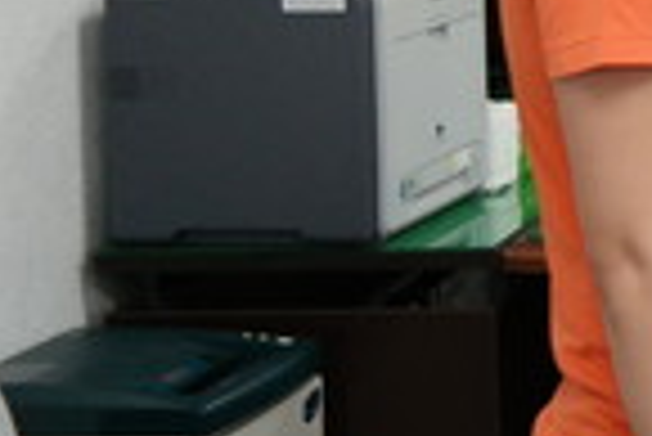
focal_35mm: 145
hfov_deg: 12.5
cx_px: 1304
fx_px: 2629
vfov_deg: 9.3
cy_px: -144
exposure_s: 1/100
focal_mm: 23
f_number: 4.5
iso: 800
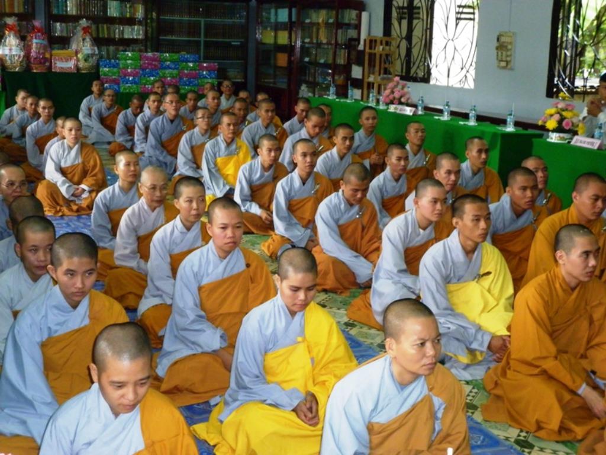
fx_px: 980
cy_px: 228
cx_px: 303
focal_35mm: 56
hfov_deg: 34.3
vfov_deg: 26.1
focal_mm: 10
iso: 400
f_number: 4.1
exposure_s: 1/60
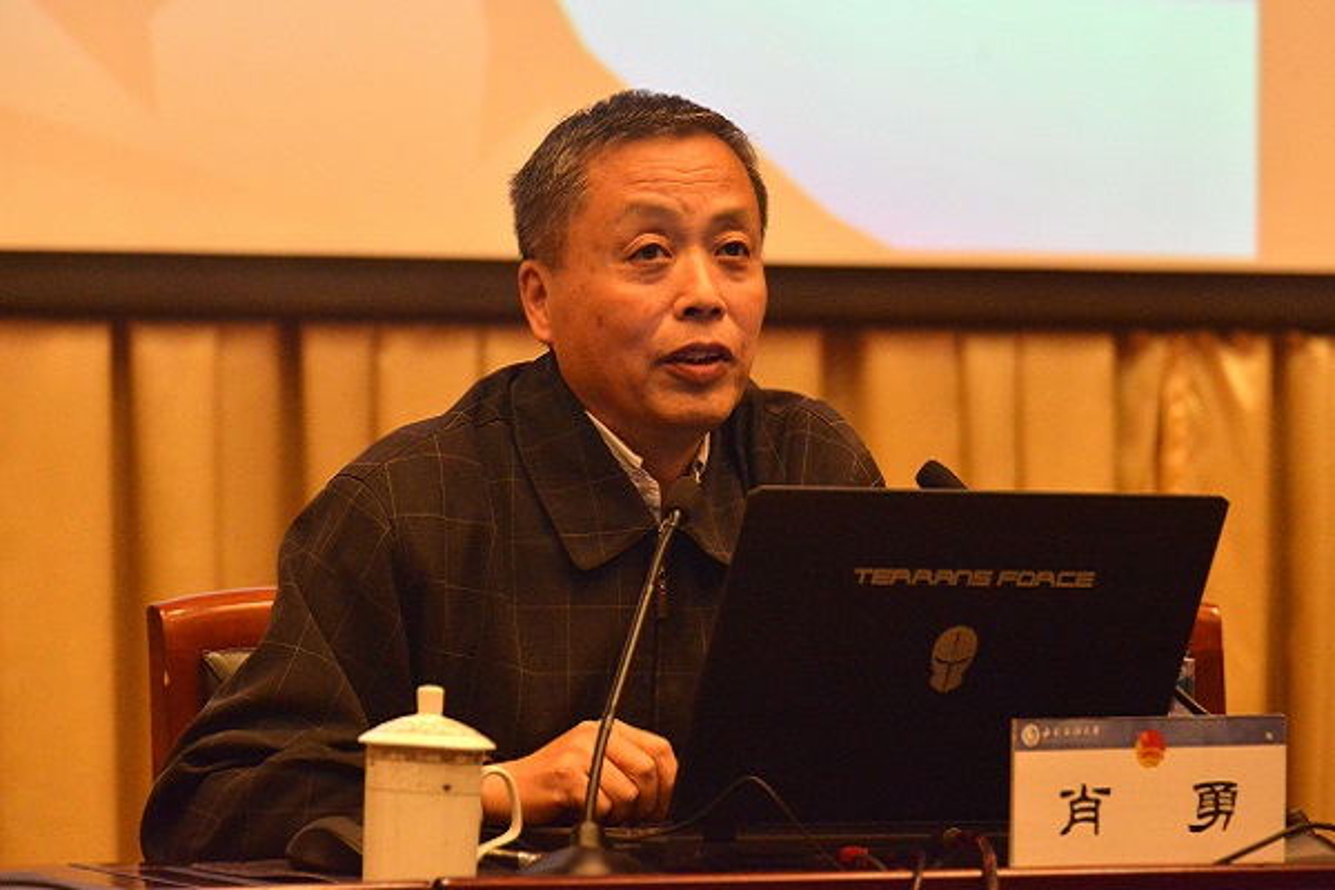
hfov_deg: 13.7
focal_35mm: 150
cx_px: 668
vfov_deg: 9.1
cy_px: 445
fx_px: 5562
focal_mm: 150
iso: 6400
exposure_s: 1/200
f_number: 5.6
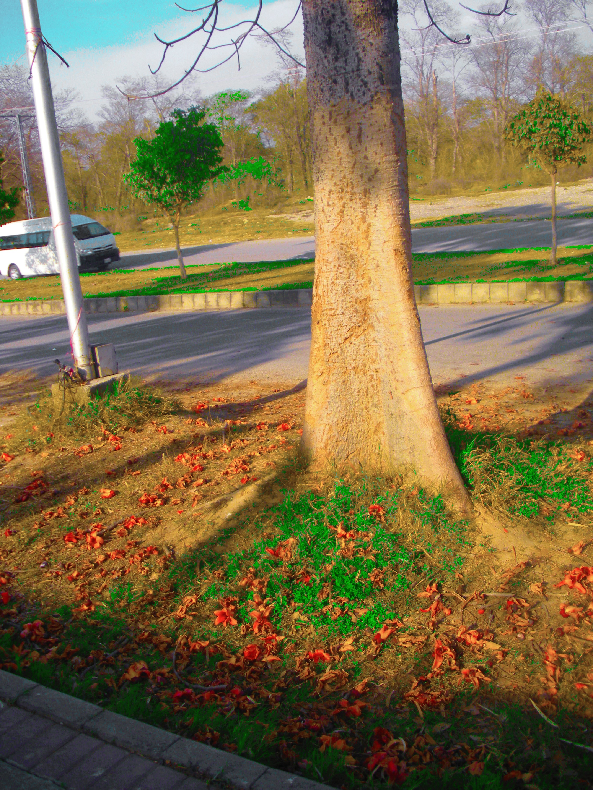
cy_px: 395
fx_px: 822
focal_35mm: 36
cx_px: 296
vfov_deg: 51.4
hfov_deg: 39.7
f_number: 3.5
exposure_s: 1/366
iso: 64
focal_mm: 6.3
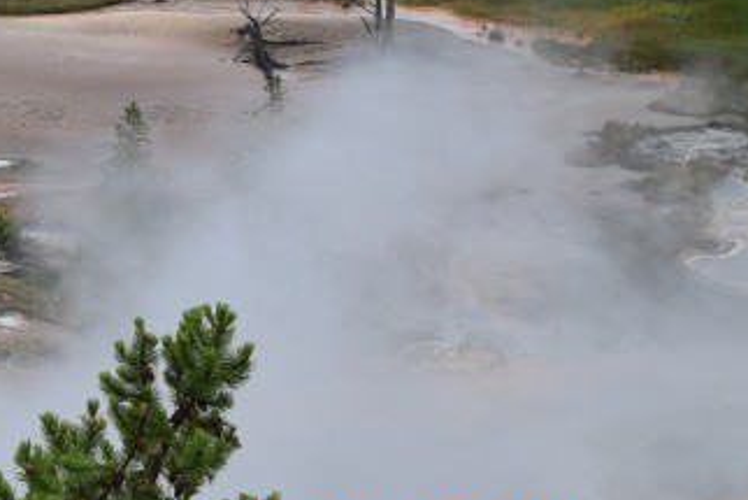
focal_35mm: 124
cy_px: -137
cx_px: -383
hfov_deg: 15.2
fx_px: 2577
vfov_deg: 10.8
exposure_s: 1/320
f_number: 9
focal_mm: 26
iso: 200
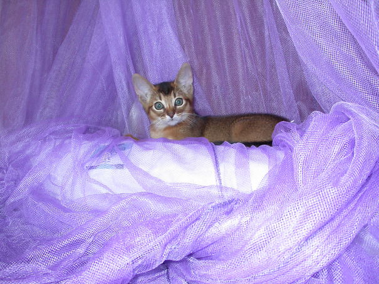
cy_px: 142
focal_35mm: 38
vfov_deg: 37.7
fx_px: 416
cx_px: 190
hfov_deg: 49.0
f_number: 2.6
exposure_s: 1/30
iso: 100
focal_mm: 7.85
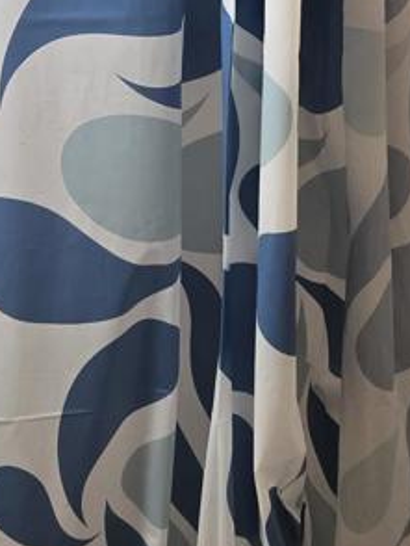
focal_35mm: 80
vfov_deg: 24.1
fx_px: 1262
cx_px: 271
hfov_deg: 18.4
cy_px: 130
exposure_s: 1/120
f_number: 1.8
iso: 500
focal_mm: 5.4
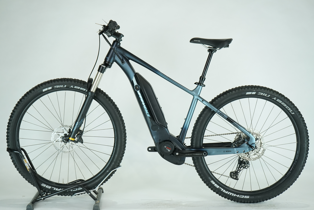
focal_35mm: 56
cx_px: 157
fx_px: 488
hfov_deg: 35.6
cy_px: 105
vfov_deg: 24.2
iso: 1600
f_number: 5.6
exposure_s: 1/200
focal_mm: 56
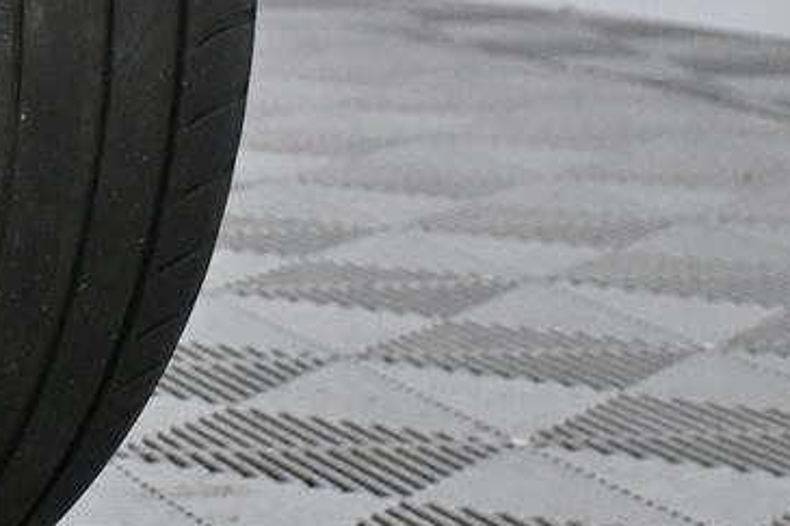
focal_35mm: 163
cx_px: -493
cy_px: -100
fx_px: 3582
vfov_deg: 8.3
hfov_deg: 11.9
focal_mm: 24.5
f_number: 4.2
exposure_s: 1/125
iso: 2500
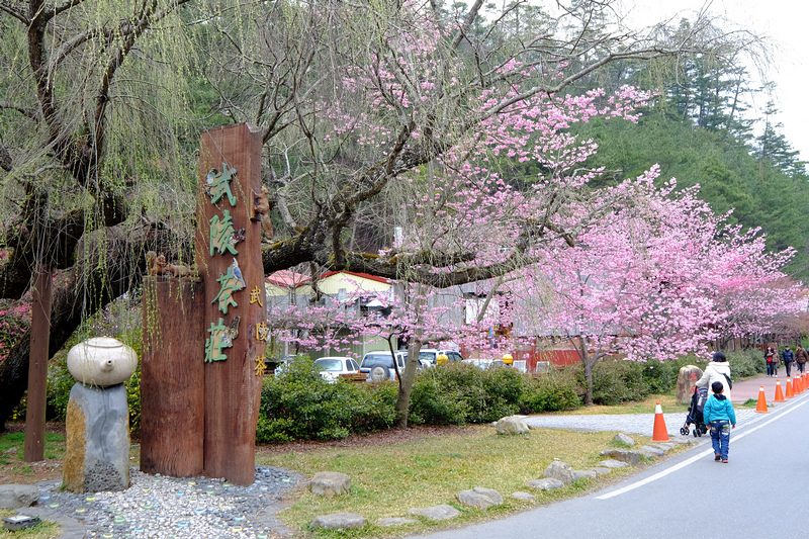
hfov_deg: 53.1
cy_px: 270
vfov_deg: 36.9
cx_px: 404
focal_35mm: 36
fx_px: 809
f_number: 8
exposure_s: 1/40
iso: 200
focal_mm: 24
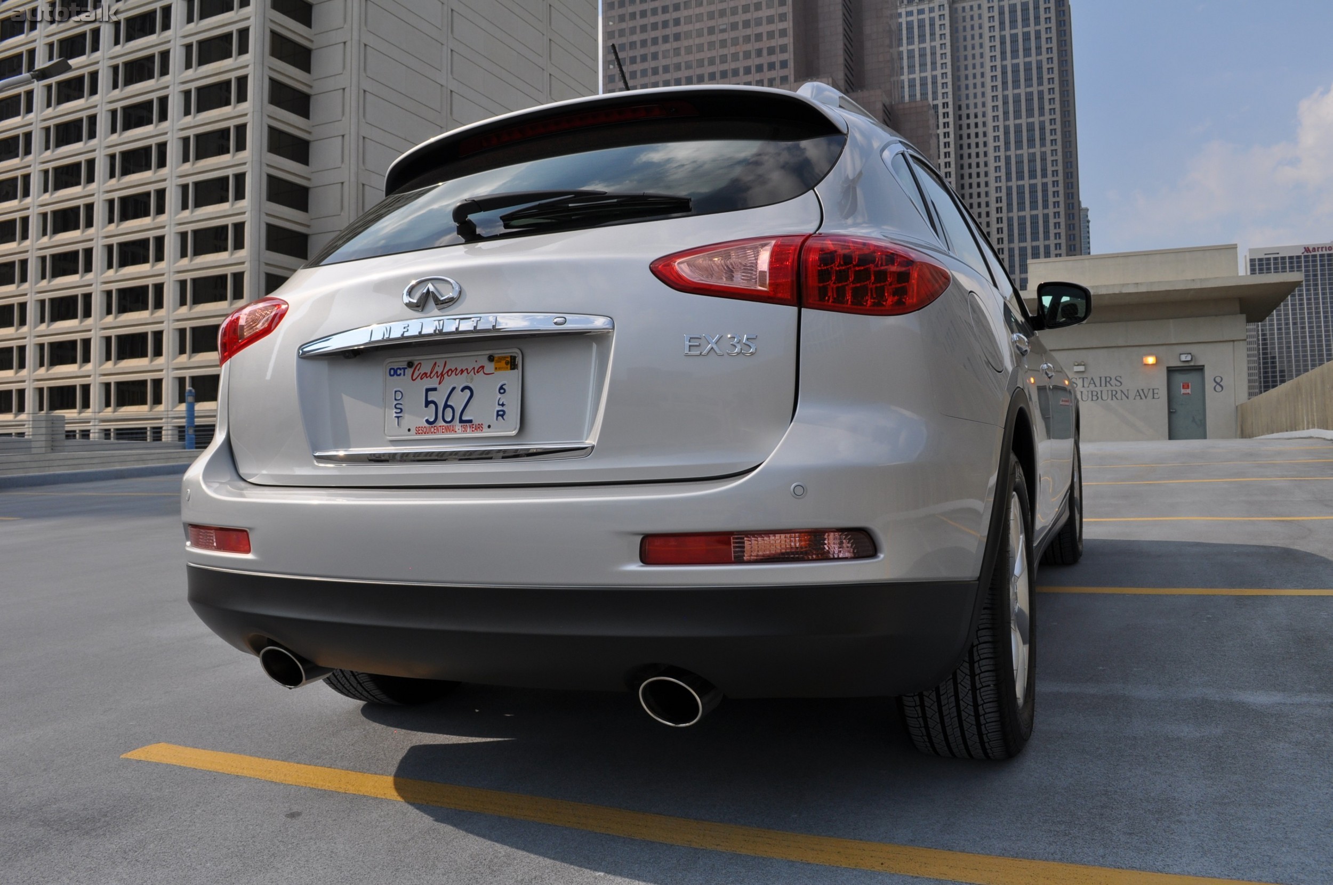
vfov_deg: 47.8
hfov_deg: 67.4
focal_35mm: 27
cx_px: 666
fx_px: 999
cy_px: 442
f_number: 10
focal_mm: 18
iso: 200
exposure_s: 1/400
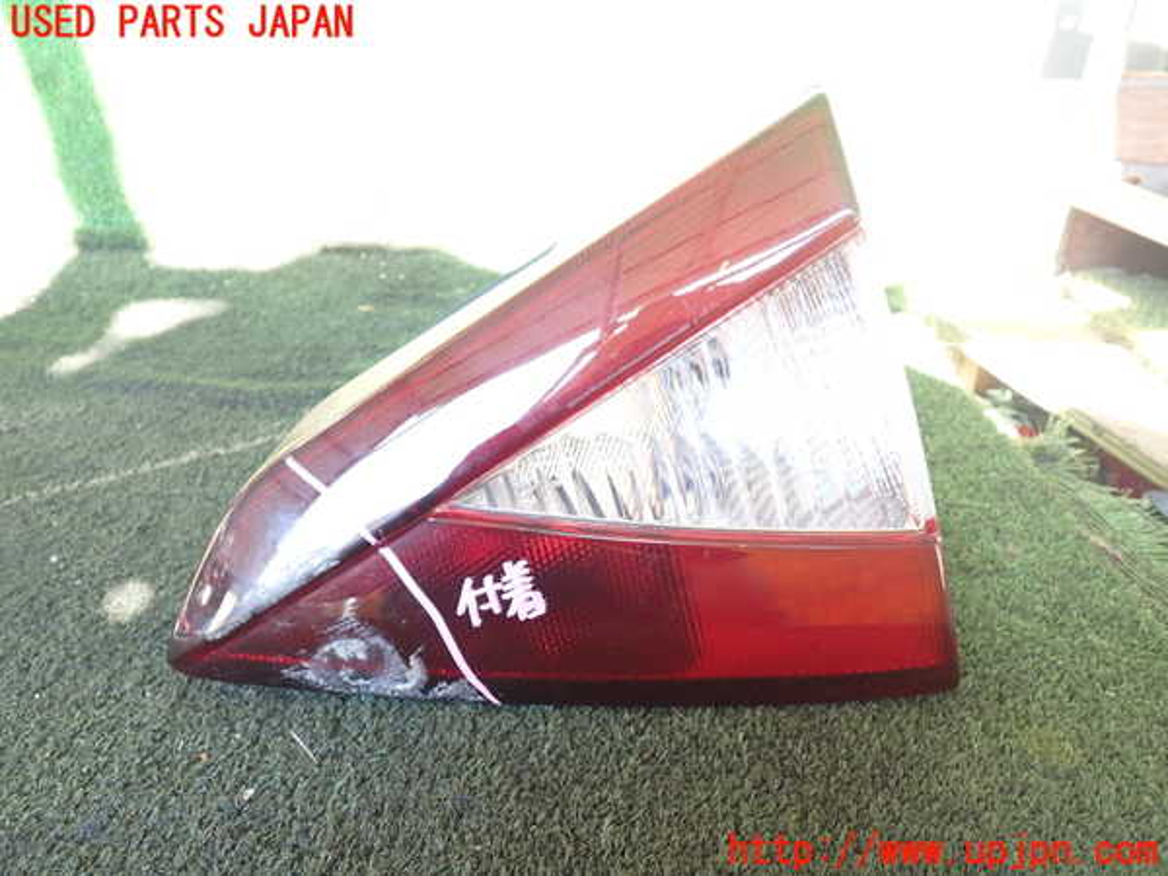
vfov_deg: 46.8
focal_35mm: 30
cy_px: 438
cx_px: 584
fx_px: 1012
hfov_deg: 60.0
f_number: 2.3
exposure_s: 1/60
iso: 200
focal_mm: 5.4
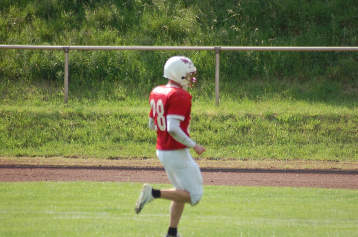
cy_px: 118
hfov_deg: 4.6
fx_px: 4467
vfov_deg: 3.0
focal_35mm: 450
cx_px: 179
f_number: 5.6
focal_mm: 300
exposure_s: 1/800
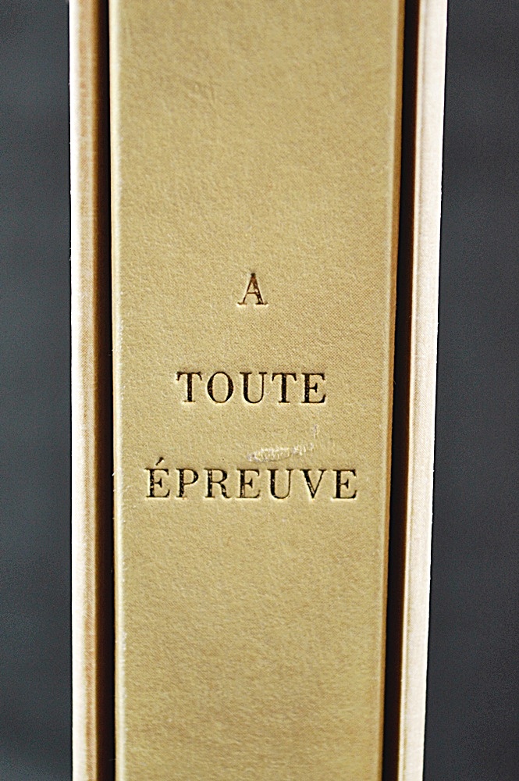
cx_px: 260
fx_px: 1787
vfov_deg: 24.6
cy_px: 390
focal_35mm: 82
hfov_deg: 16.5
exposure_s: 1/40
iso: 800
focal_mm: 55
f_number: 5.6
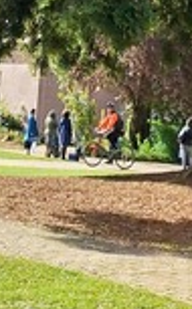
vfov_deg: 13.9
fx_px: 967
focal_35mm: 115
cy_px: -392
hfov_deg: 11.3
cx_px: 93
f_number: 1.8
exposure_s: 1/1164
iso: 40
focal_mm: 5.54
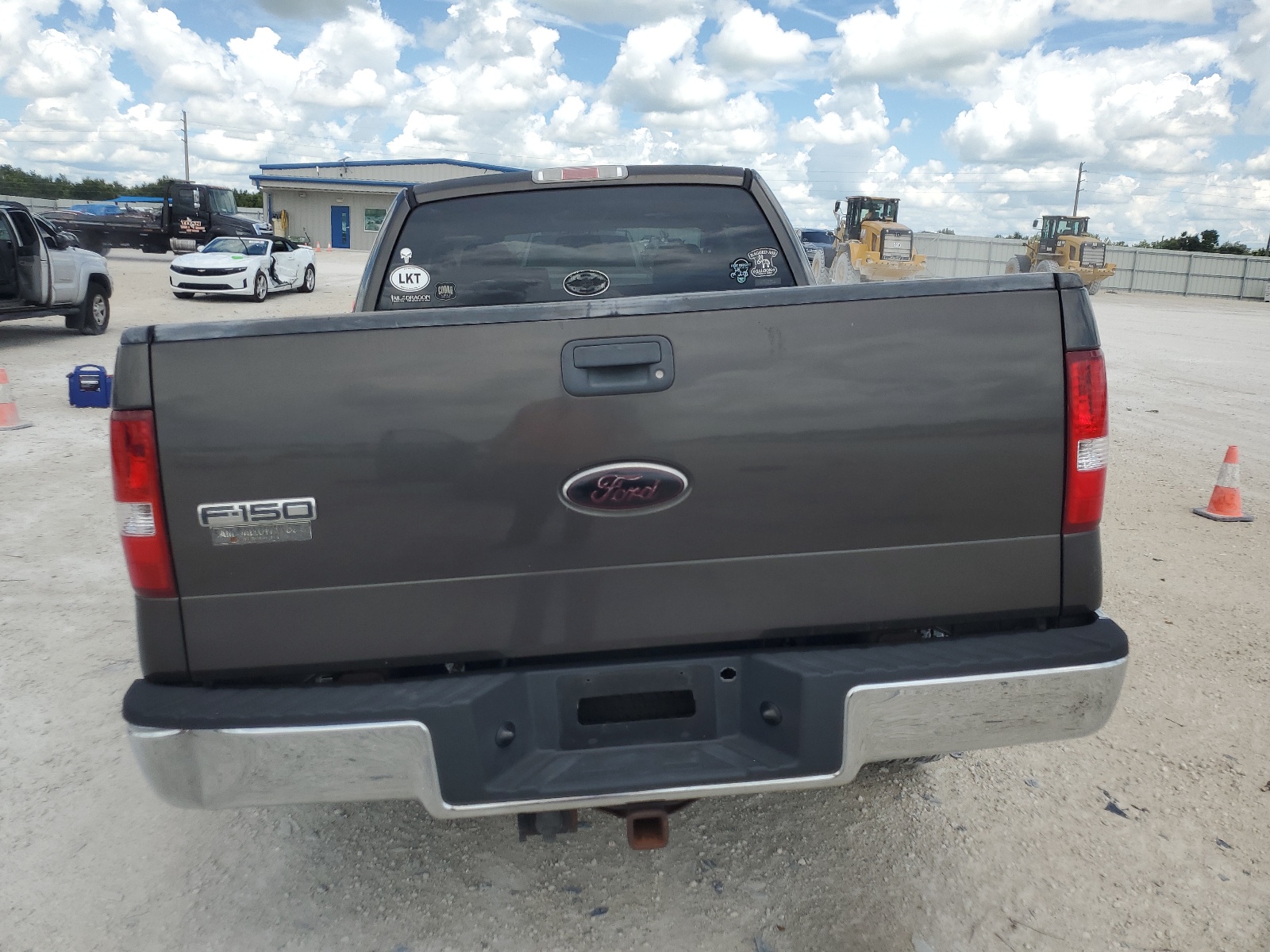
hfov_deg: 67.3
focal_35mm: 26
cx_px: 635
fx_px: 954
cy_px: 476
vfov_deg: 53.1
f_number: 1.5
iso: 50
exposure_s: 1/3333
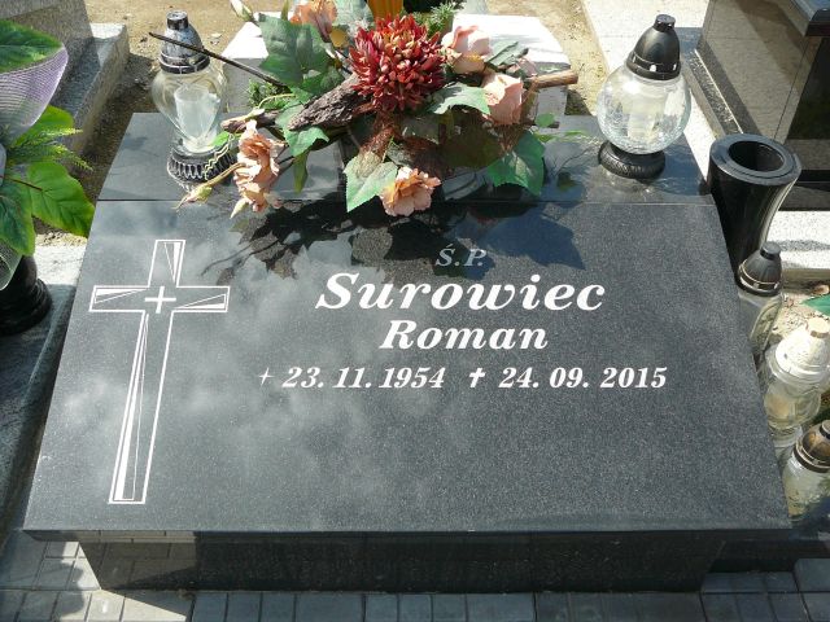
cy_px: 311
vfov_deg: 40.7
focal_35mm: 35
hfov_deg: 52.6
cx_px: 415
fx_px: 839
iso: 80
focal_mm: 5.2
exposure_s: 1/640
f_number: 2.8
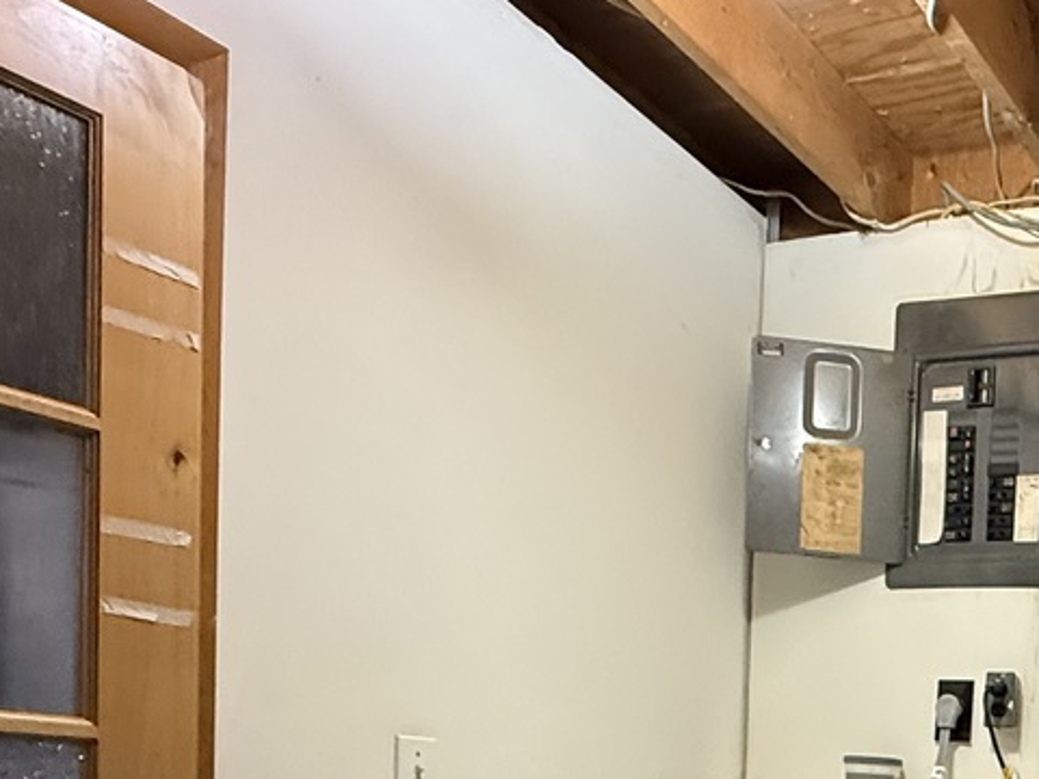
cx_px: 1080
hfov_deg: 38.7
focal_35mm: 42
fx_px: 1261
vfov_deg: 30.1
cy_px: 898
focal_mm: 2.22
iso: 640
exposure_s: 1/60
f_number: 2.2
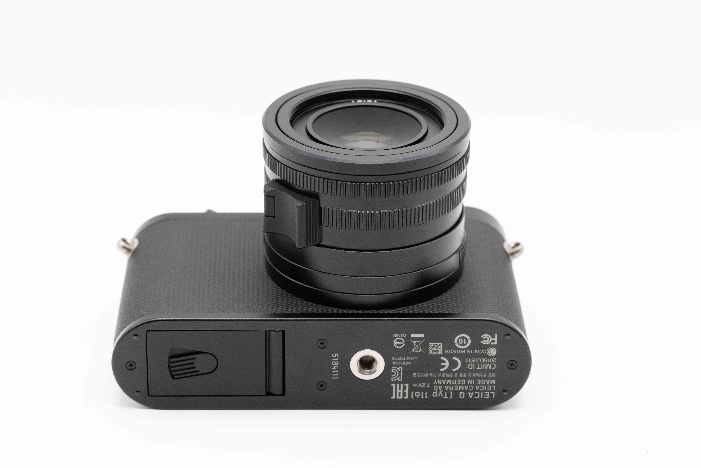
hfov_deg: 22.6
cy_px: 234
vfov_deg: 15.2
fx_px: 1753
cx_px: 350
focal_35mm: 90
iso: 3200
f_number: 10
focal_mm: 90
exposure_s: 1/320
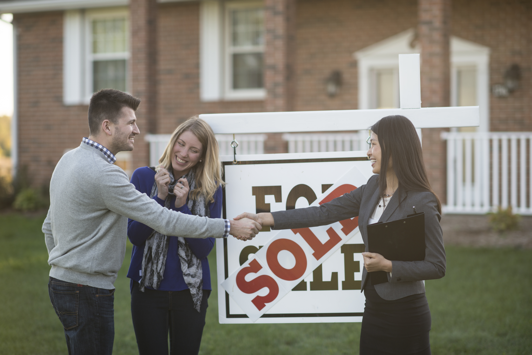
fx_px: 1256
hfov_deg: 23.9
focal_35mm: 85
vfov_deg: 16.1
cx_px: 266
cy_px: 178
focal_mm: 85
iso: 125
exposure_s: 1/1000
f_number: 2
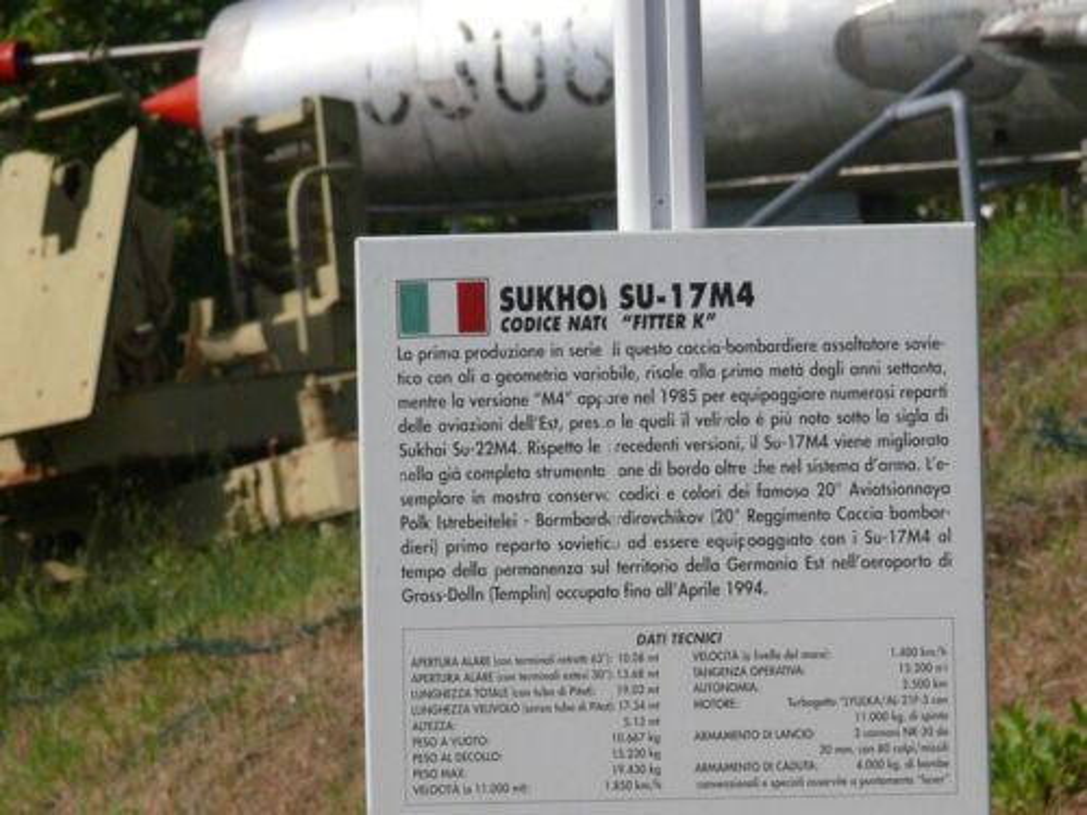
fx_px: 11367
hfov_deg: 5.5
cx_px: 544
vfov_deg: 4.1
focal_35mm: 362
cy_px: 408
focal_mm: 43
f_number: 8
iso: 100
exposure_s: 1/500
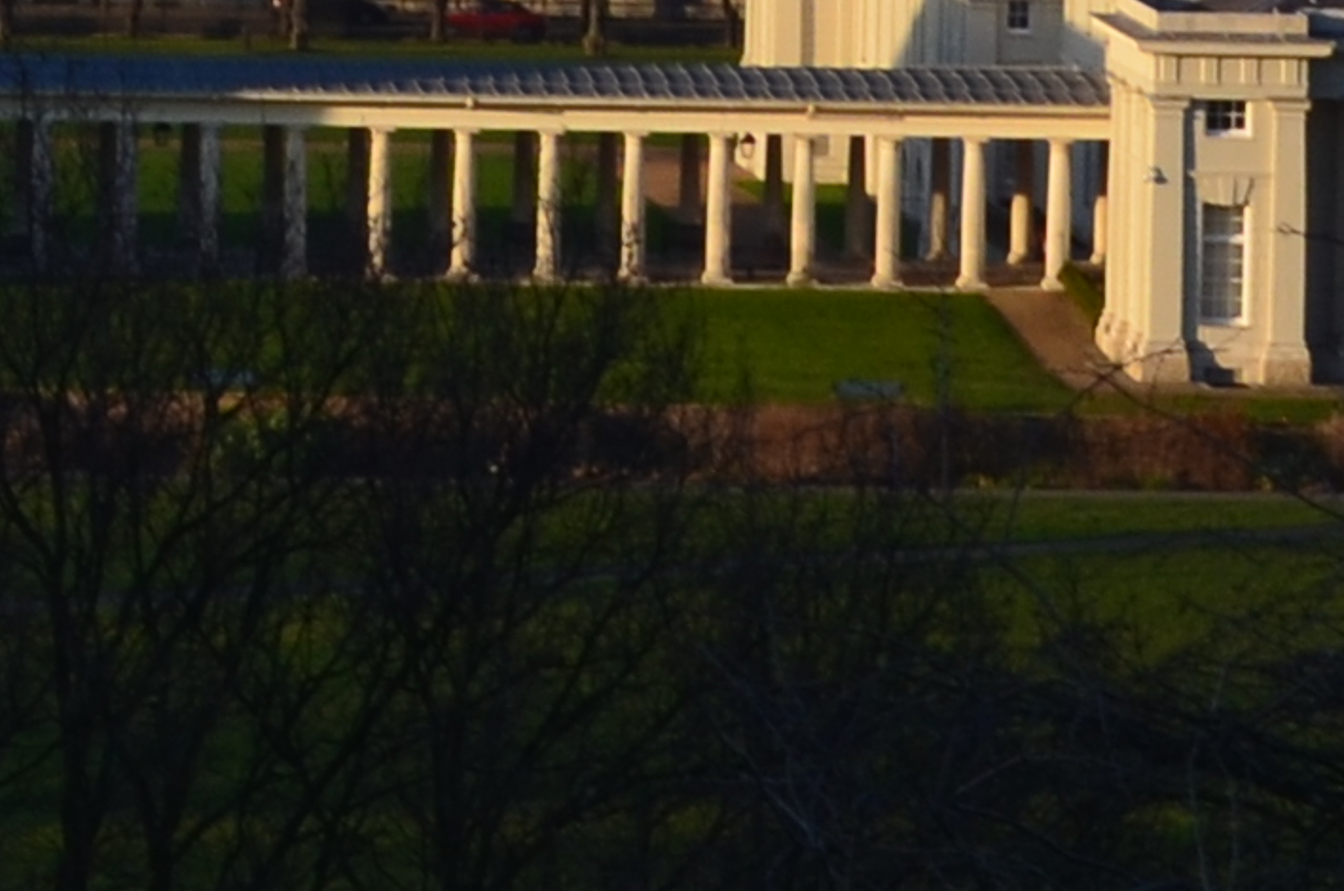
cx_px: -1386
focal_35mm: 396
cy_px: -849
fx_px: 14757
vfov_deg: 3.4
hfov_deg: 5.1
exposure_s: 1/125
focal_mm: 38
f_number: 11
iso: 180
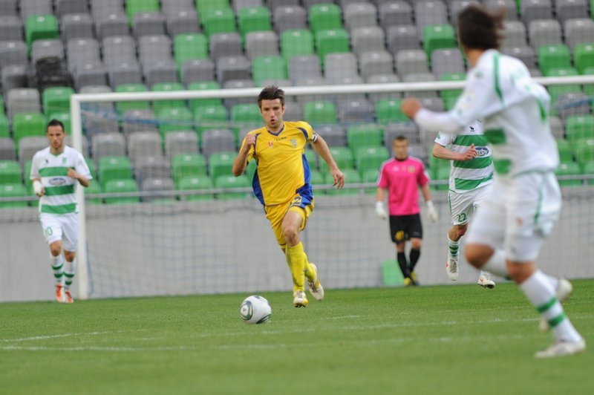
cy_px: 198
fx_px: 4946
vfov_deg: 4.6
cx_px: 297
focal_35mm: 300
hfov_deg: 6.9
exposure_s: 1/1600
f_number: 2.8
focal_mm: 300
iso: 400
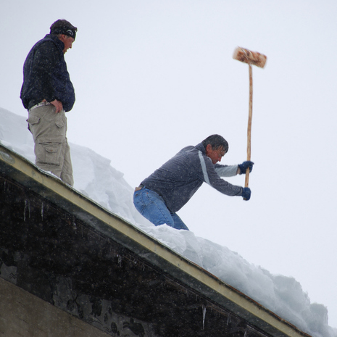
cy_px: 168
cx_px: 231
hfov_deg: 4.6
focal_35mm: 384
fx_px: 4230
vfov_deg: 4.6
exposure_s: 1/250
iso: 100
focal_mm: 200
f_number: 5.6
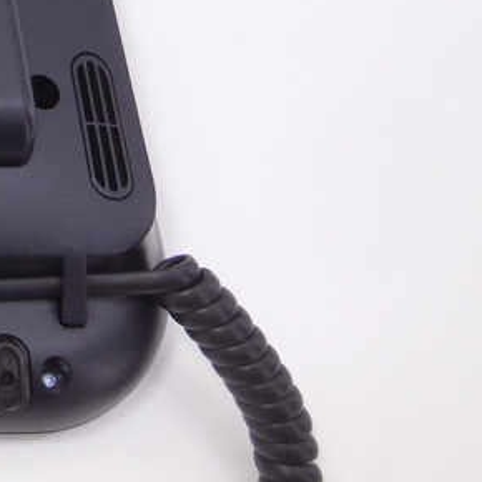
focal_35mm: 78
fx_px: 1229
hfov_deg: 18.0
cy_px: -61
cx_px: -366
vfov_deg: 21.0
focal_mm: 4.5
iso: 125
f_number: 3.1
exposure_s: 1/60
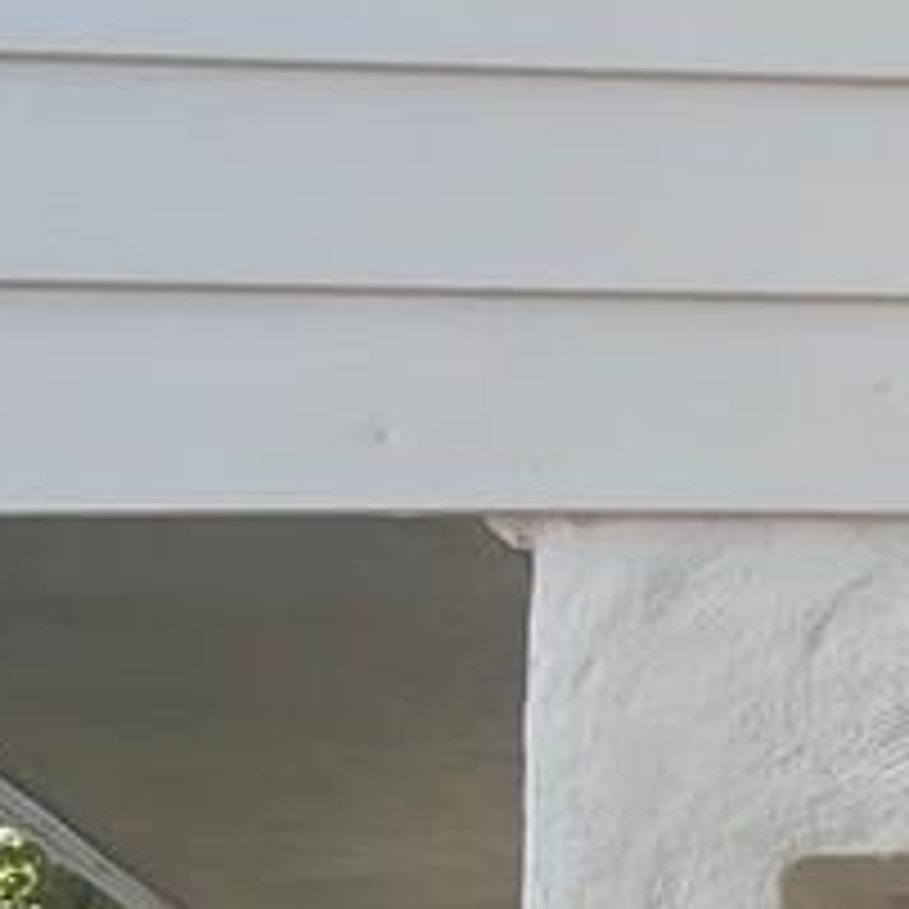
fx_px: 4872
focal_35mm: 164
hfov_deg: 8.7
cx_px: 2745
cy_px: 792
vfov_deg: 10.6
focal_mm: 5.7
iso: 50
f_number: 1.5
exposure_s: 1/431
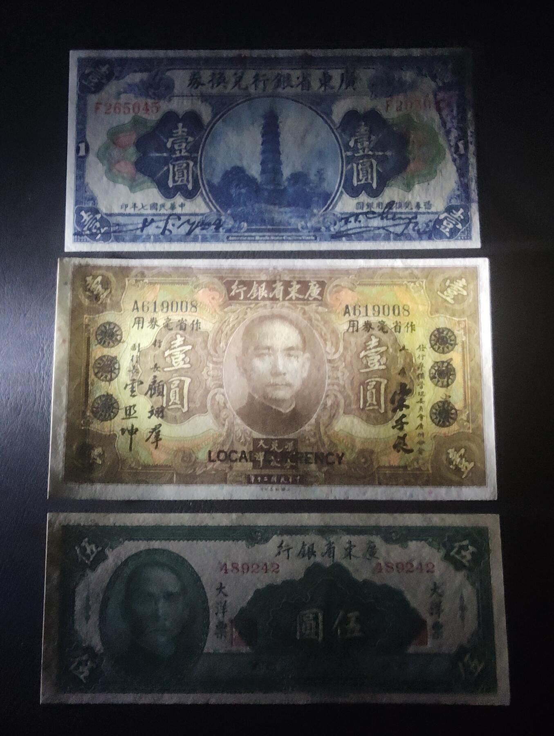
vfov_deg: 38.1
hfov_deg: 29.2
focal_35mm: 50
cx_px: 277
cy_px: 368
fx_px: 1064
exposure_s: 1/100
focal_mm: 3.42
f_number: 2.2
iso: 400
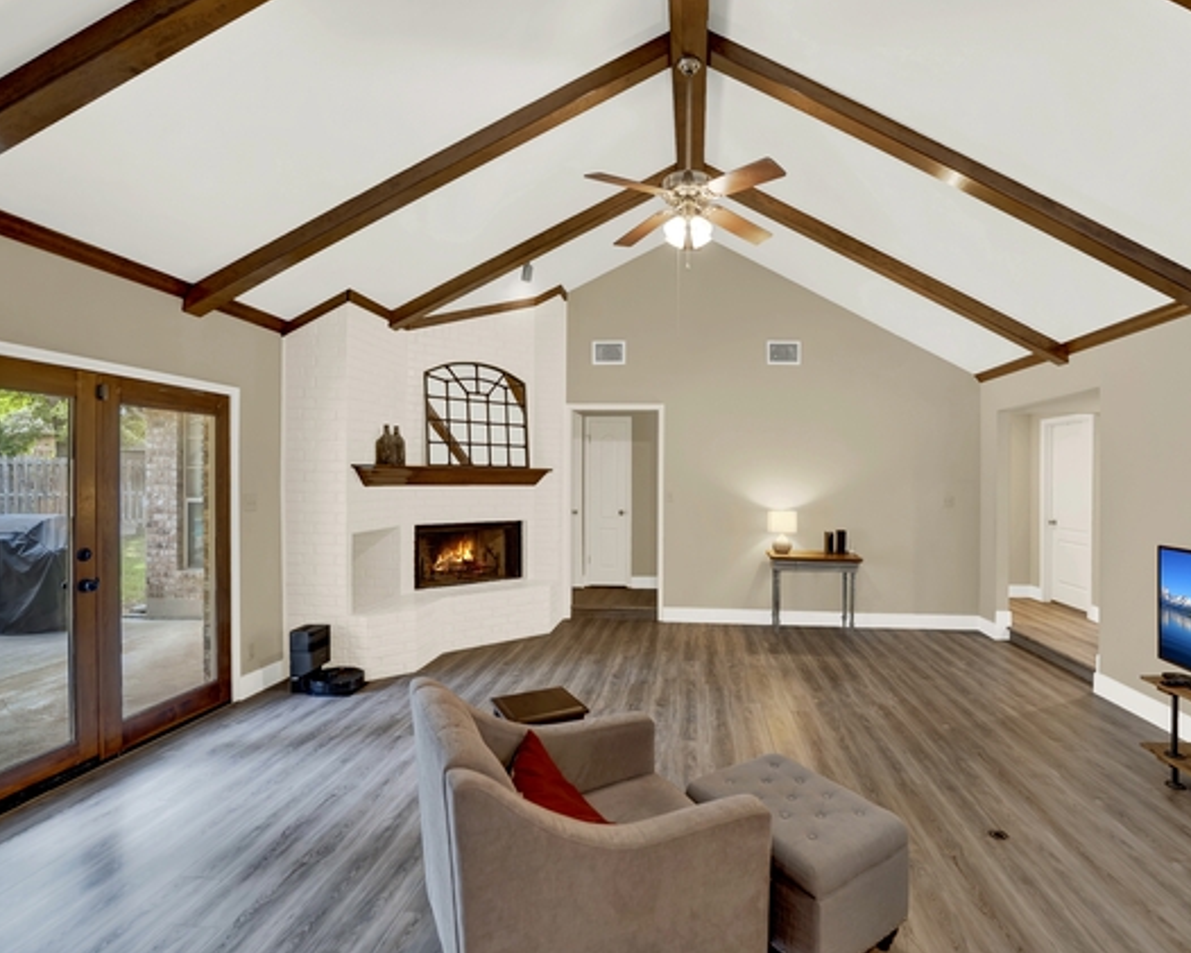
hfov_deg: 92.6
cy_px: 472
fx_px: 564
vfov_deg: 80.4
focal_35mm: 16
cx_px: 670
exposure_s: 1/10
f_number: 2.8
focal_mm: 14
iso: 250
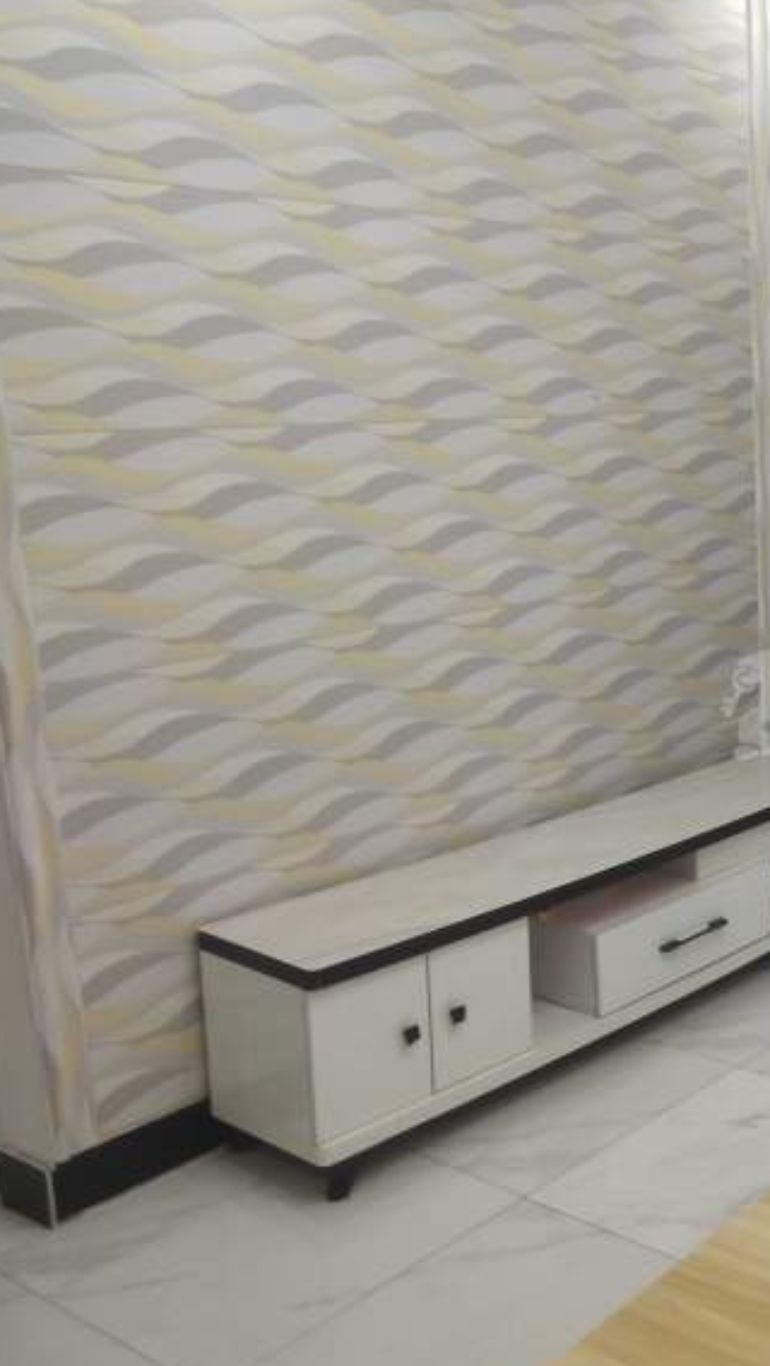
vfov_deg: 44.6
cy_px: 695
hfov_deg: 23.8
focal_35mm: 46
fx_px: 1668
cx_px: 912
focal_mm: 3.95
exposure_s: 1/50
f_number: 1.8
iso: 161
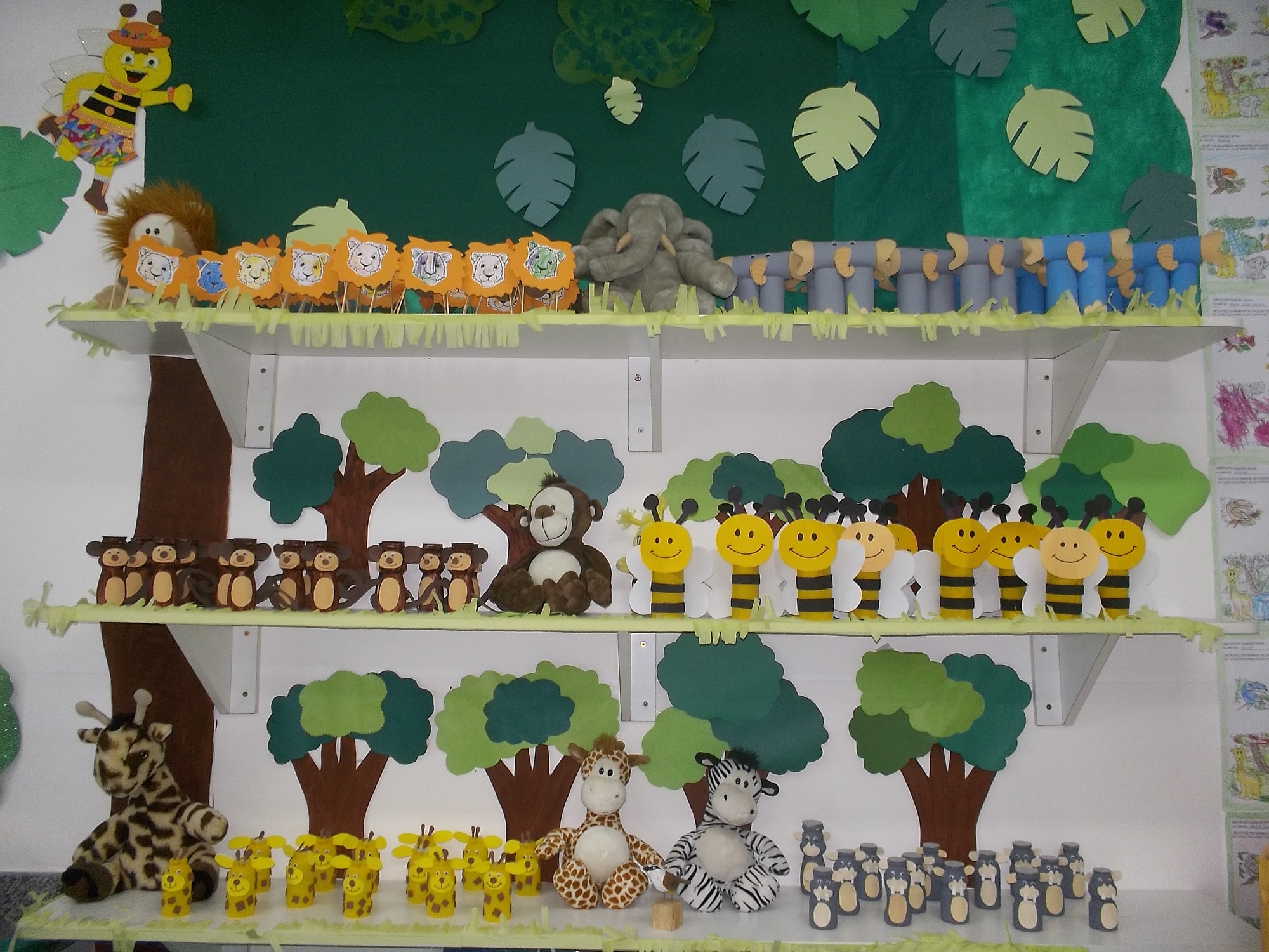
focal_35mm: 29
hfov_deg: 61.7
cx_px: 634
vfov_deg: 48.2
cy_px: 476
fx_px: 1063
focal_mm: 4.1
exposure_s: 1/30
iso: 80
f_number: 3.3
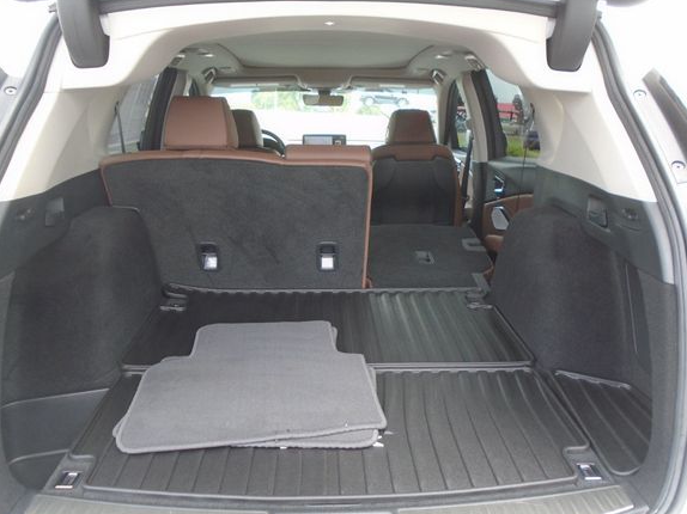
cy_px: 256
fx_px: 575
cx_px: 342
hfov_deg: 61.7
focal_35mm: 29
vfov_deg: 48.2
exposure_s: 1/50
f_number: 3.2
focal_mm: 4.6
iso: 100
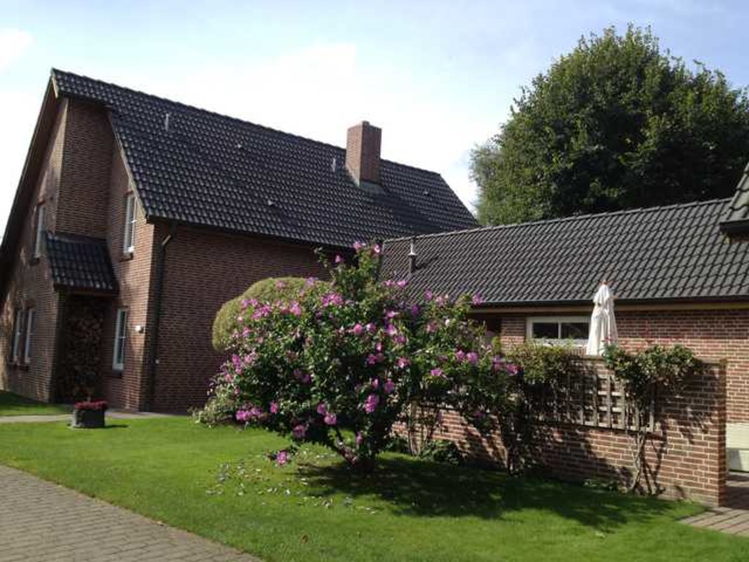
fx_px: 757
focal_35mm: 35
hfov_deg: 52.6
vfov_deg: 40.7
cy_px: 281
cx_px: 374
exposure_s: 1/1175
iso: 50
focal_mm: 4.28
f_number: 2.4
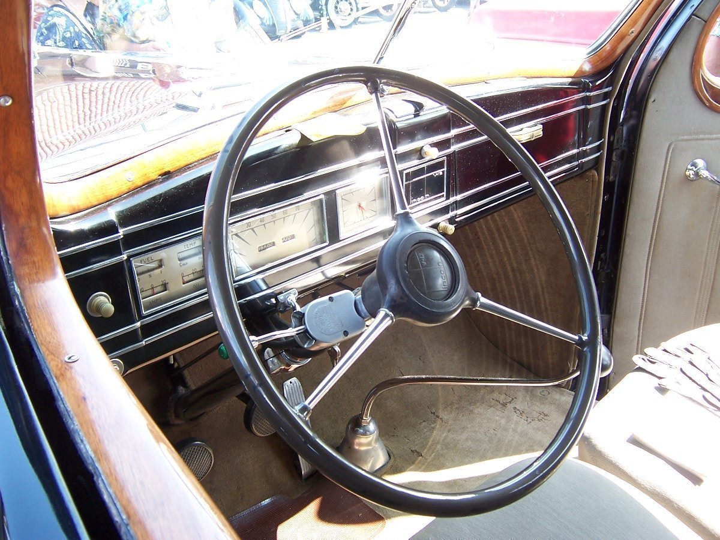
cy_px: 270
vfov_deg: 42.9
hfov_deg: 55.4
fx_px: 686
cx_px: 360
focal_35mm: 33
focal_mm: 5.5
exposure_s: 1/45
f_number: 3.4
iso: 80
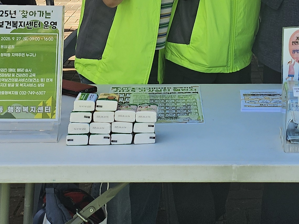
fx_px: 725
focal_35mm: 84
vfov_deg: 15.8
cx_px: 231
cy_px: -133
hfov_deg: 23.0
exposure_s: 1/1248
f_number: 1.8
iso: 50
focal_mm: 5
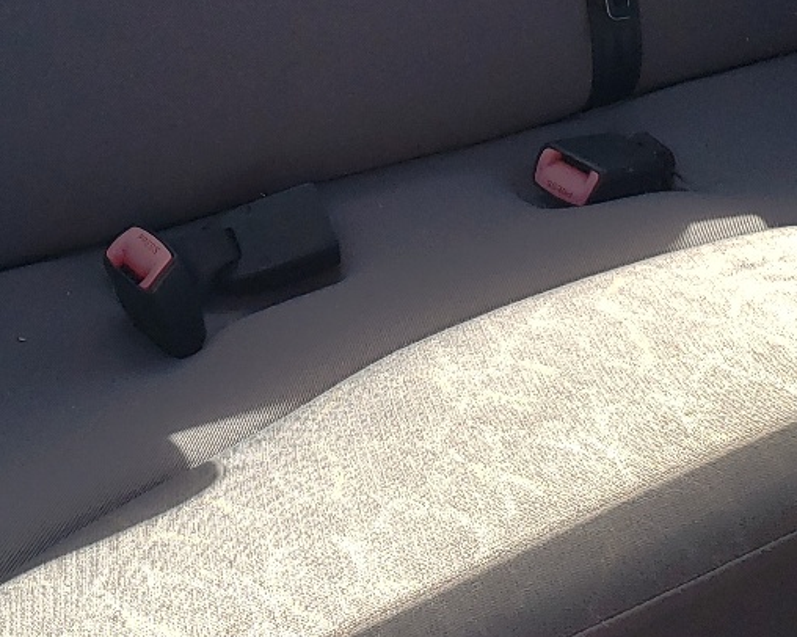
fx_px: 1886
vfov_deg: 18.8
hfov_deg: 23.7
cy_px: 55
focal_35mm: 80
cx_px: 248
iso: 50
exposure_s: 1/1000
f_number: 1.5
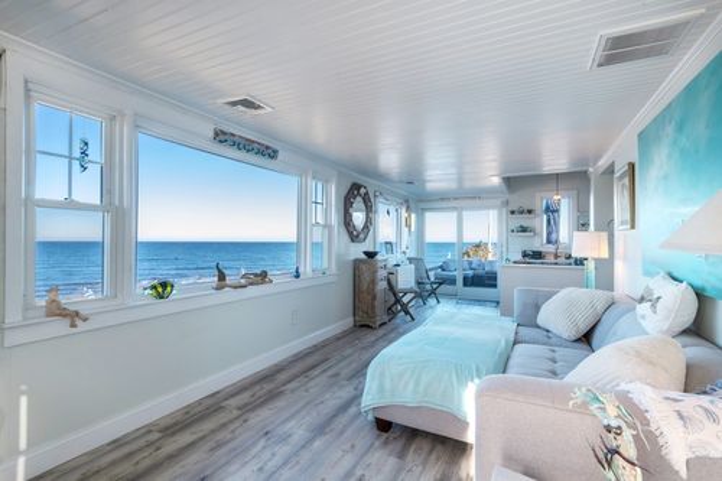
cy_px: 240
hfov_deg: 93.3
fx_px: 341
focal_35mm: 17
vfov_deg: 70.4
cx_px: 361
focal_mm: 17
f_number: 22
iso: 100
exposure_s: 1/6
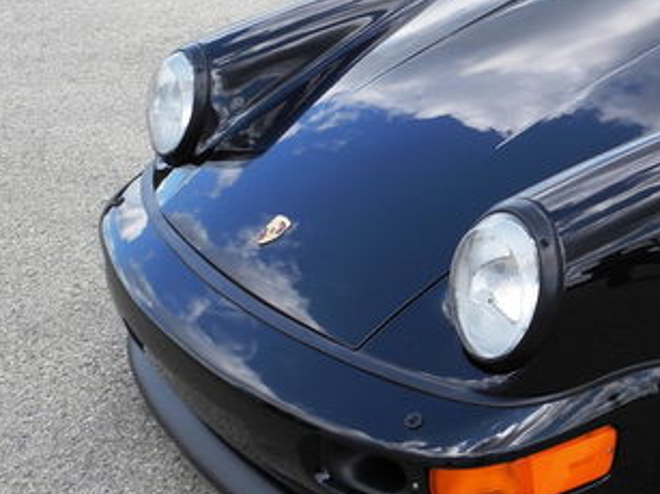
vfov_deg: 20.8
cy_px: 127
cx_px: 765
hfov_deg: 25.3
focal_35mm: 70
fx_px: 1334
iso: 100
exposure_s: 1/608
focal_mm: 6
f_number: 2.8
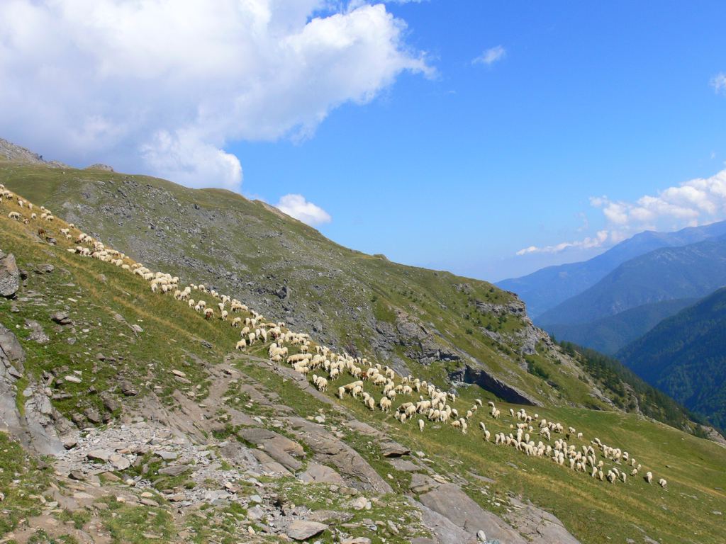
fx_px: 734
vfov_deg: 40.7
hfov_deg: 52.6
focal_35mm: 35
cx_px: 363
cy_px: 272
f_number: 5.6
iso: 80
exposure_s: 1/500
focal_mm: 7.4
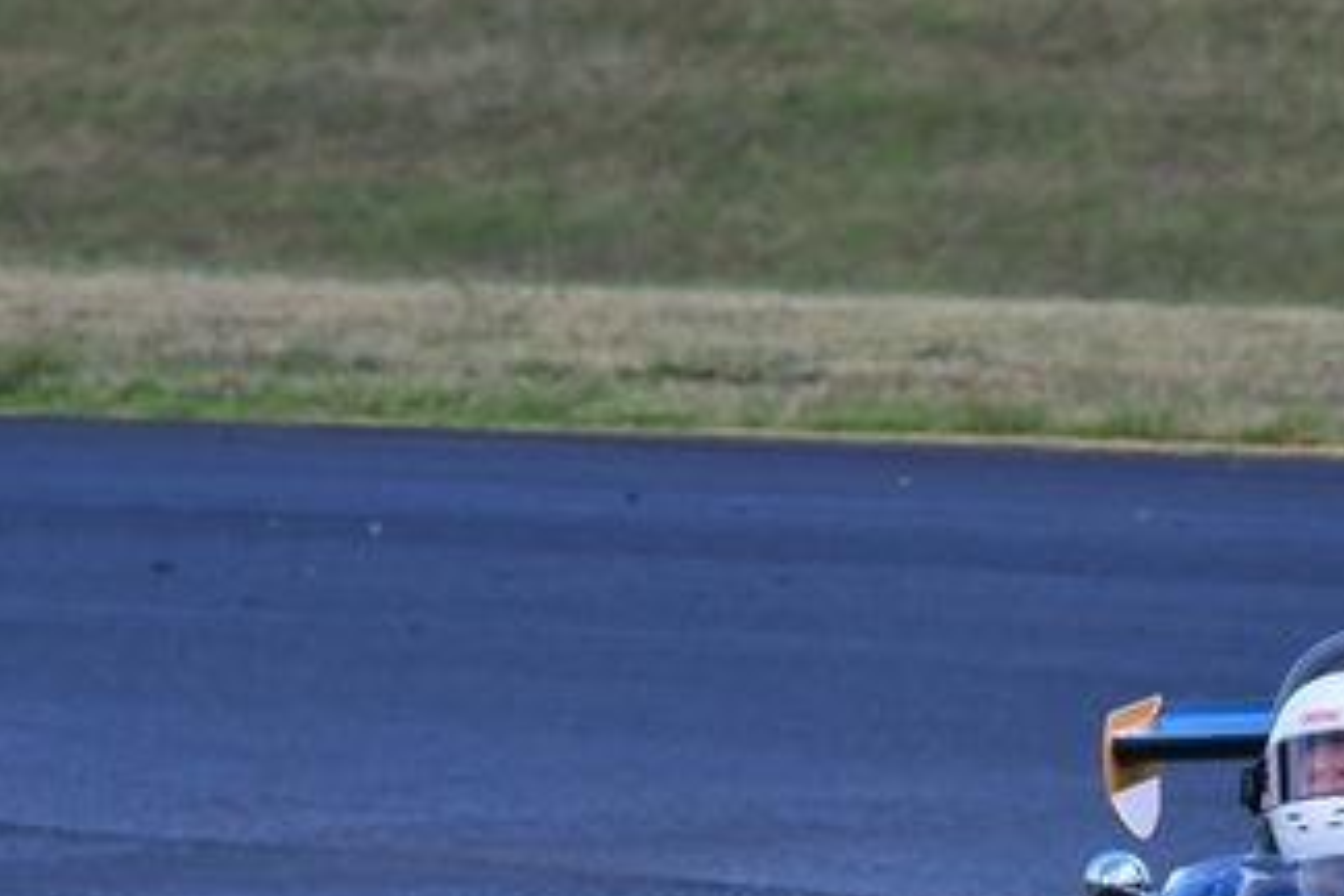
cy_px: 738
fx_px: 53942
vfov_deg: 1.0
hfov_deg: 1.4
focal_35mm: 1445
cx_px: 1643
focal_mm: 390
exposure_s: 1/640
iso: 1000
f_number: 11
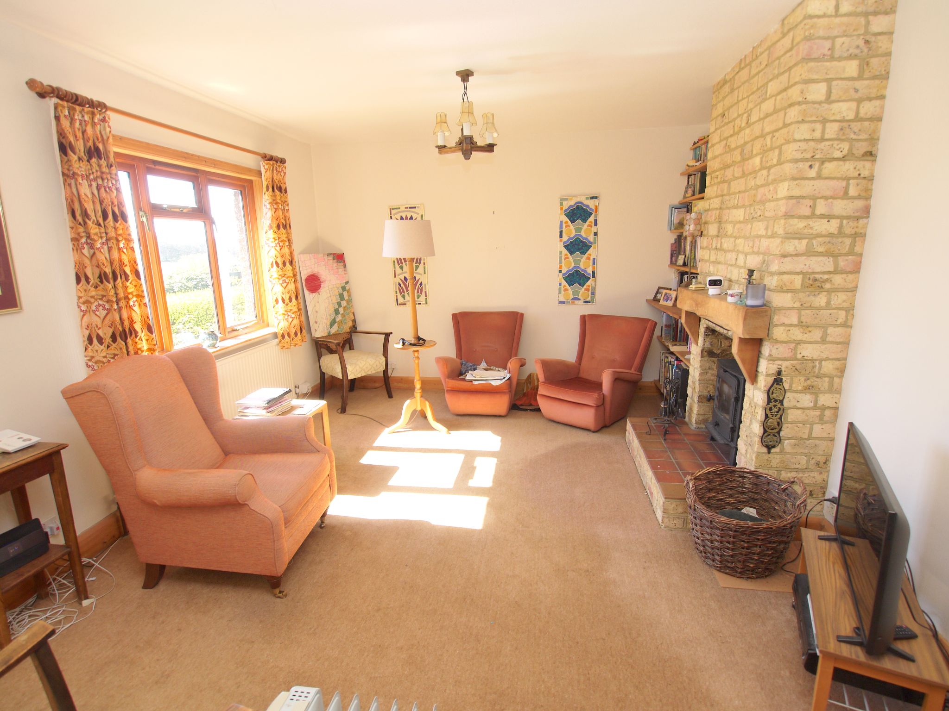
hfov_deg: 87.8
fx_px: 493
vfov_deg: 71.6
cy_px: 356
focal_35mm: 18
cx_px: 474
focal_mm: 9
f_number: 4
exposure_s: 1/60
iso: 100
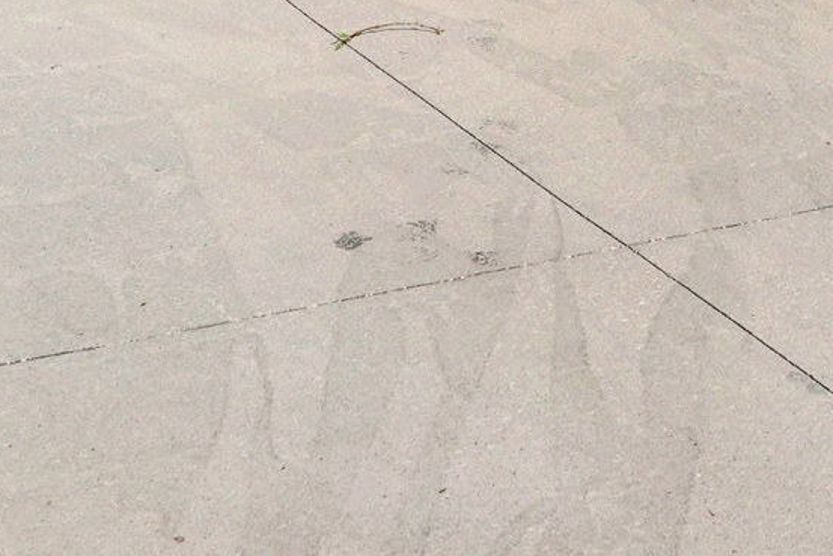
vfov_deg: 12.0
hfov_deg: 19.5
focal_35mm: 104
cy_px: -487
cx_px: 631
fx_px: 2407
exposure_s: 1/3200
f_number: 8
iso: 400
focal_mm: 23
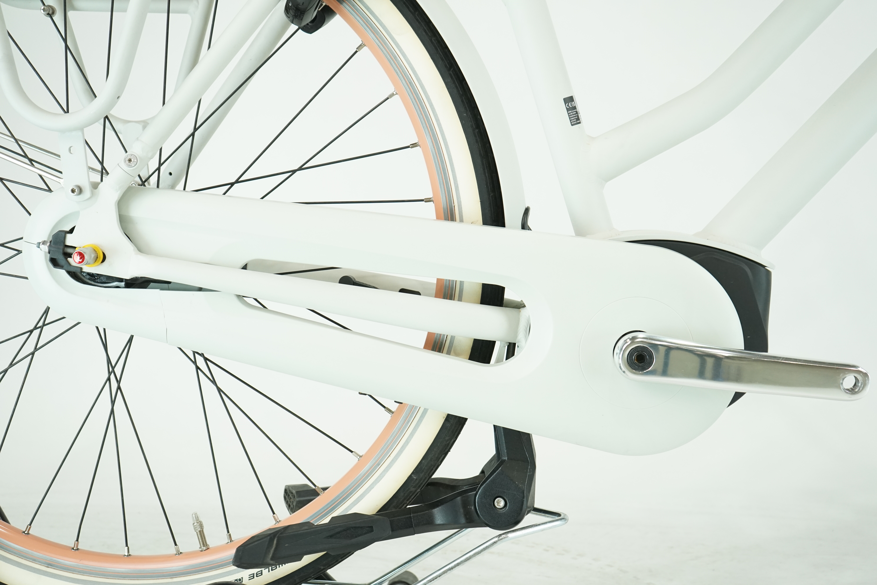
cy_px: 292
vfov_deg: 31.9
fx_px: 1023
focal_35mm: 42
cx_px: 438
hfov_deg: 46.4
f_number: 5.6
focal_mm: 42
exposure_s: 1/200
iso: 1600
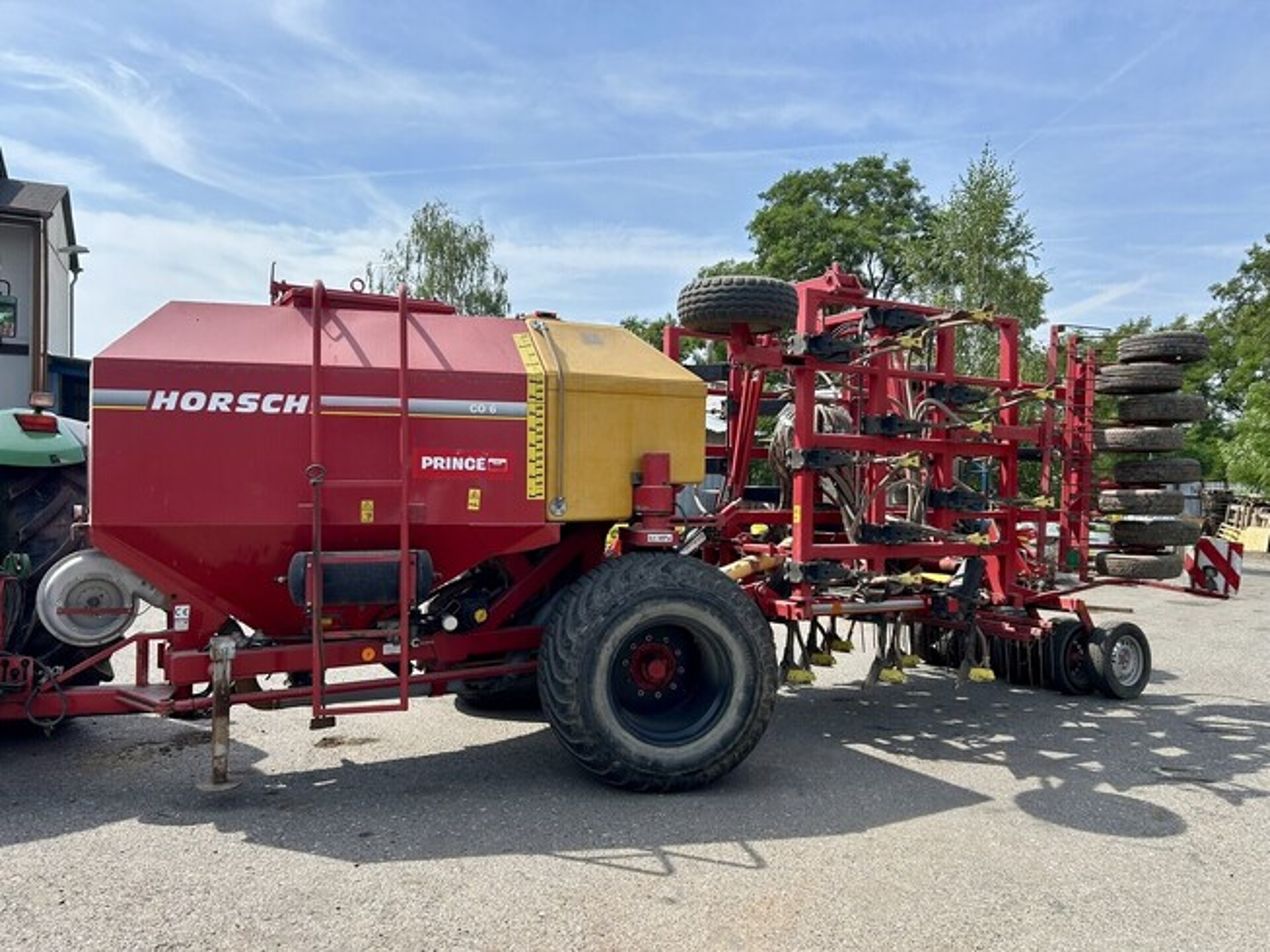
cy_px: 476
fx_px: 954
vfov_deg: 53.1
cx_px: 635
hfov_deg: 67.3
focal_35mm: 26
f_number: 1.5
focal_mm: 5.7
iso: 50
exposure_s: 1/2994
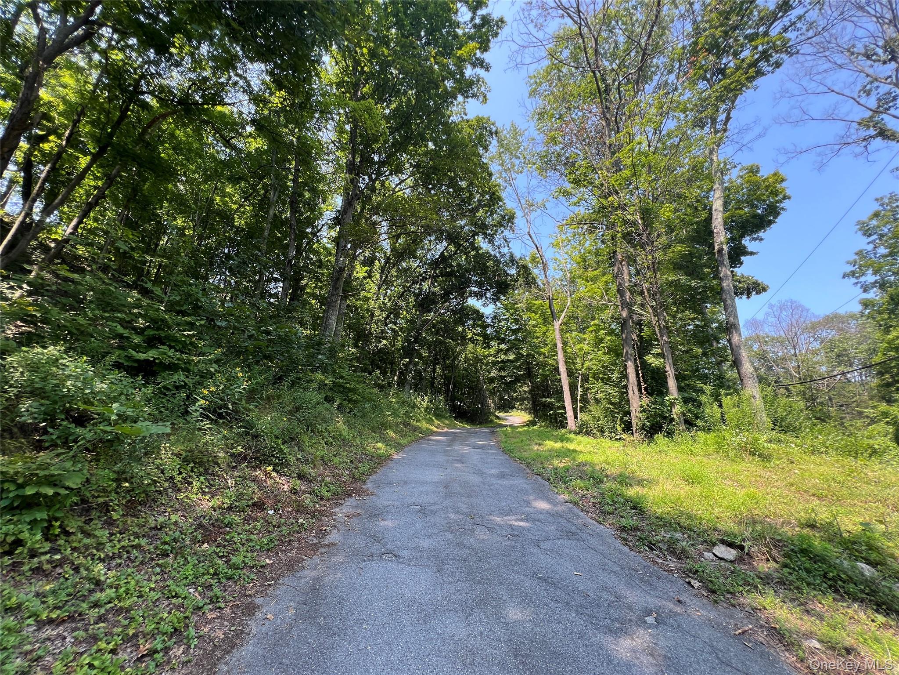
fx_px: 338
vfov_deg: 89.9
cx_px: 450
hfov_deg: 106.2
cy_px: 338
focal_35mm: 13
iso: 32
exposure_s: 1/154
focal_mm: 1.57
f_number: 1.8
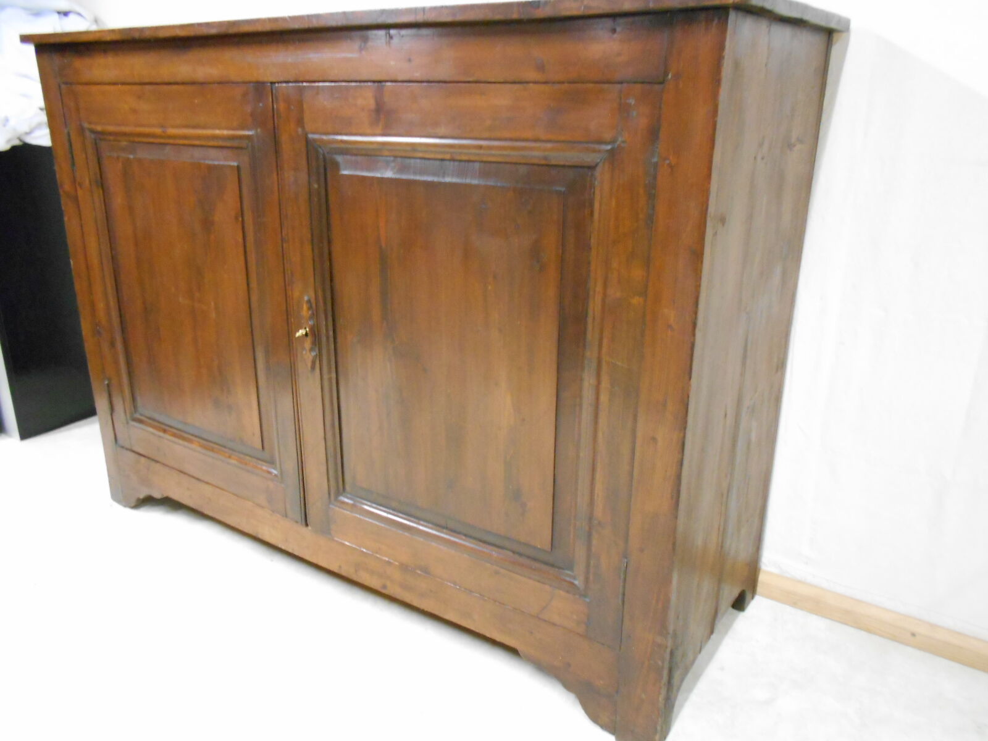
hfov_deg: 67.3
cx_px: 494
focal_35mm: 26
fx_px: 742
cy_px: 370
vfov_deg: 53.1
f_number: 3.2
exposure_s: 1/8
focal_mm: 4.6
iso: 720
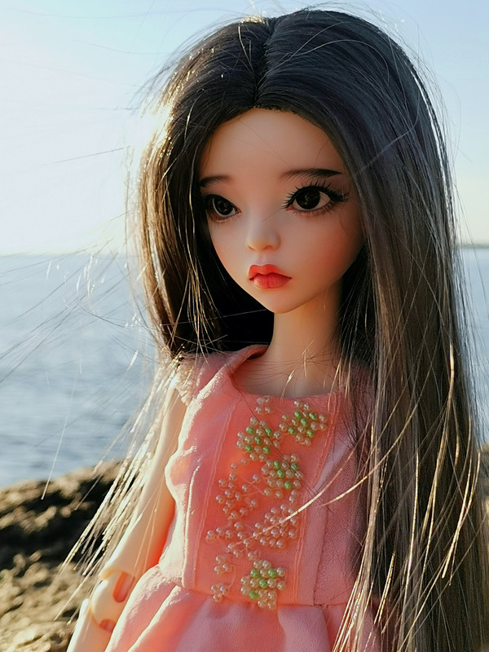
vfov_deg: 33.8
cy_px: 326
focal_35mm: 57
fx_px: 1074
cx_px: 244
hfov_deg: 25.7
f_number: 1.8
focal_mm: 4.75
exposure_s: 1/960
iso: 50
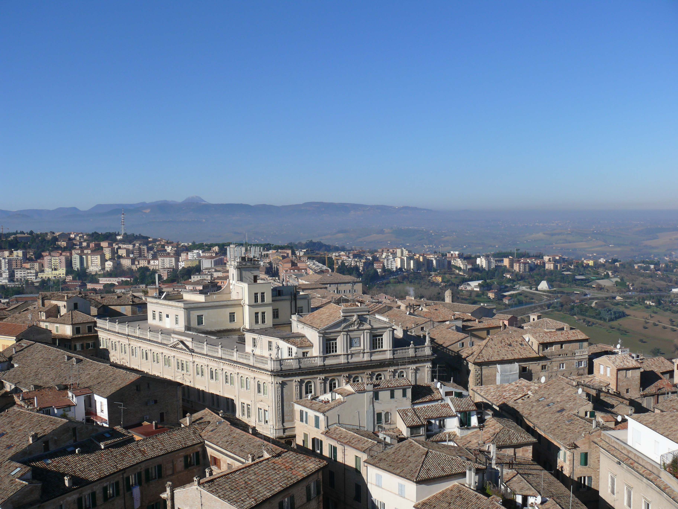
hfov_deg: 52.6
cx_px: 339
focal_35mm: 35
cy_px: 254
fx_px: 686
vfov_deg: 40.7
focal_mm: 7.4
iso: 100
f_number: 4.5
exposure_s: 1/1300
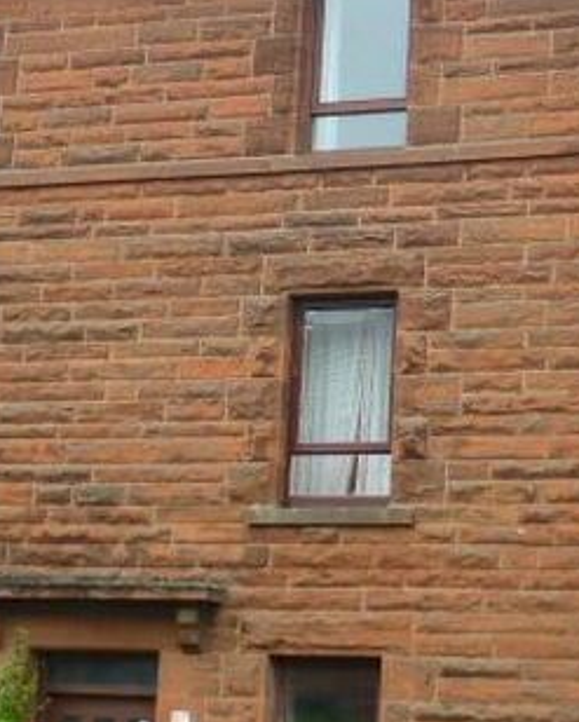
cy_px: 308
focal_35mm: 113
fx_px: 2417
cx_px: 420
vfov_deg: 17.0
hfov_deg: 13.6
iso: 100
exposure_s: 1/100
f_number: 4.4
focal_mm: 9
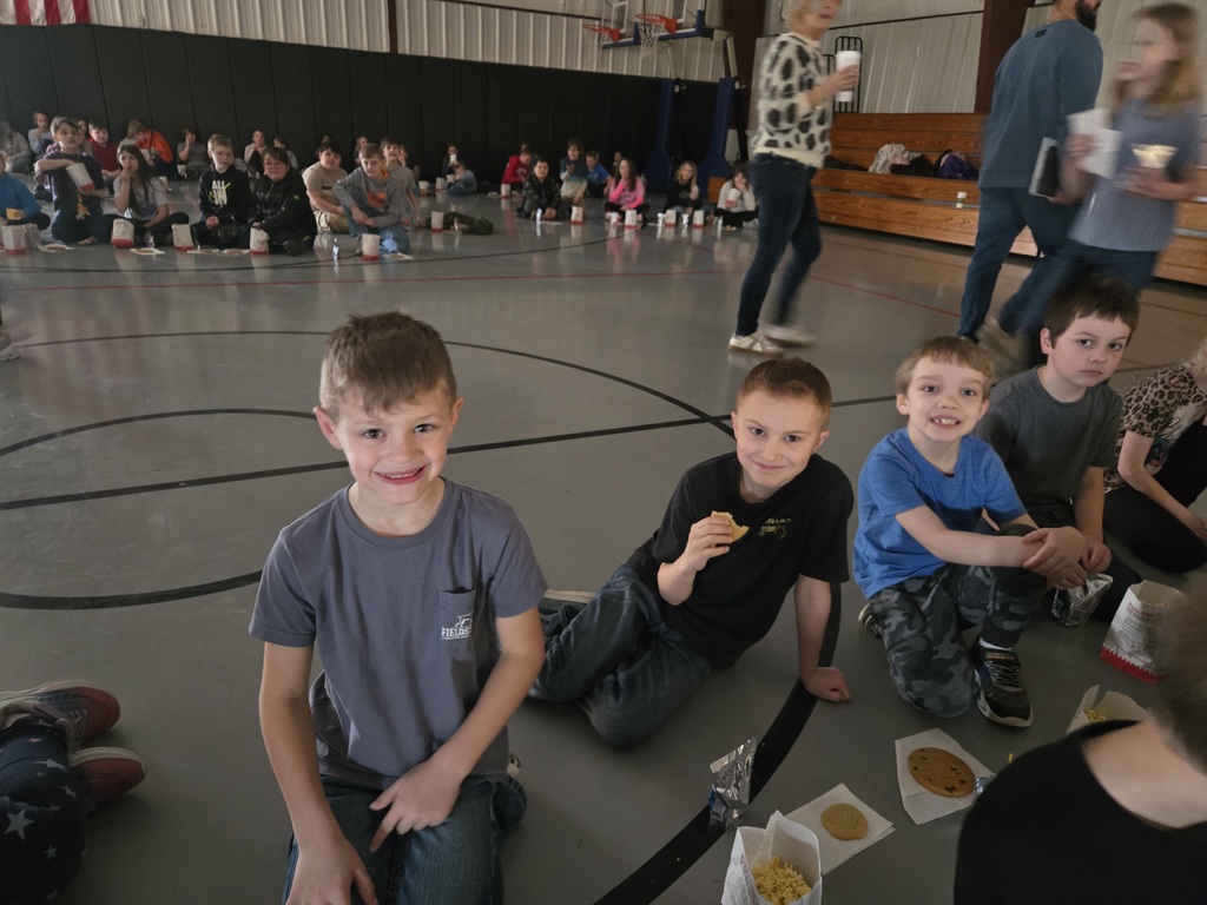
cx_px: 604
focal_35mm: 23
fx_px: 802
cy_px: 452
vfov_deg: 58.9
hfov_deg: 73.9
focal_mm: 5.4
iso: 1600
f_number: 1.8
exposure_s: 1/24
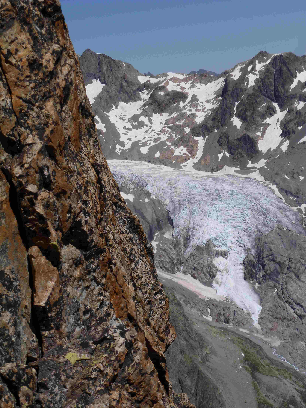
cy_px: 204
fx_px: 1226
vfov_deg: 18.9
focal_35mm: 104
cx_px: 153
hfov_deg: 14.2
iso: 100
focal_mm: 18.7
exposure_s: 1/1000
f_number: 5.6
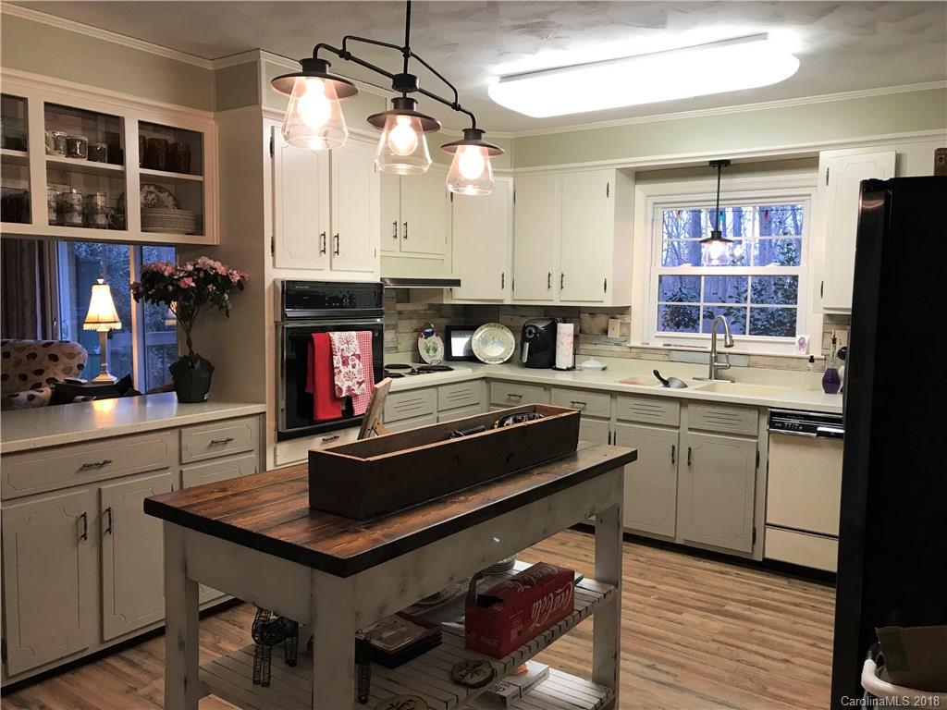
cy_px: 355
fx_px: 766
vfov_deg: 49.7
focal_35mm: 28
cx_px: 474
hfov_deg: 63.4
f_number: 1.8
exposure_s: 1/17
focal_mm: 3.99
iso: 40
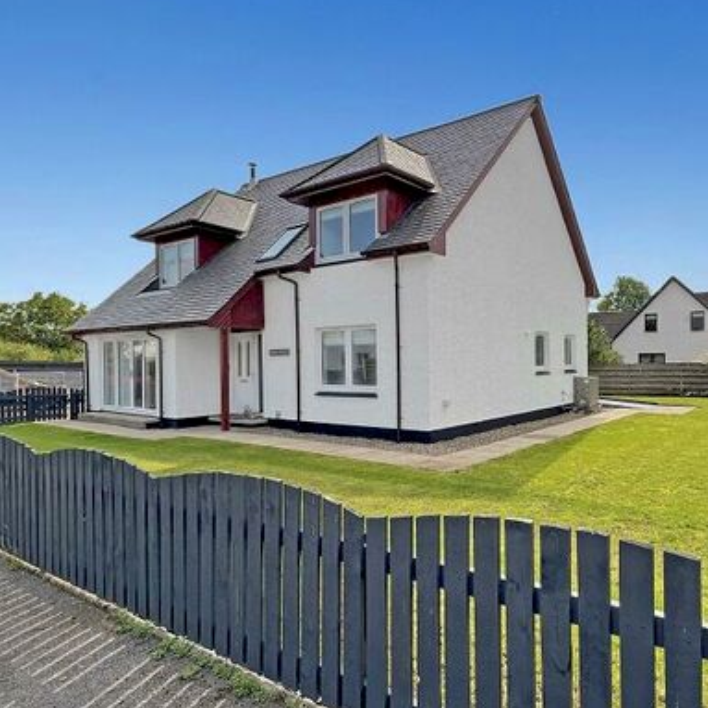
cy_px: 372
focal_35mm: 21
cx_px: 468
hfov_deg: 70.2
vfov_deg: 72.1
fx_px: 486
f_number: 1.8
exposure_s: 1/1508
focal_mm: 1.57
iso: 32
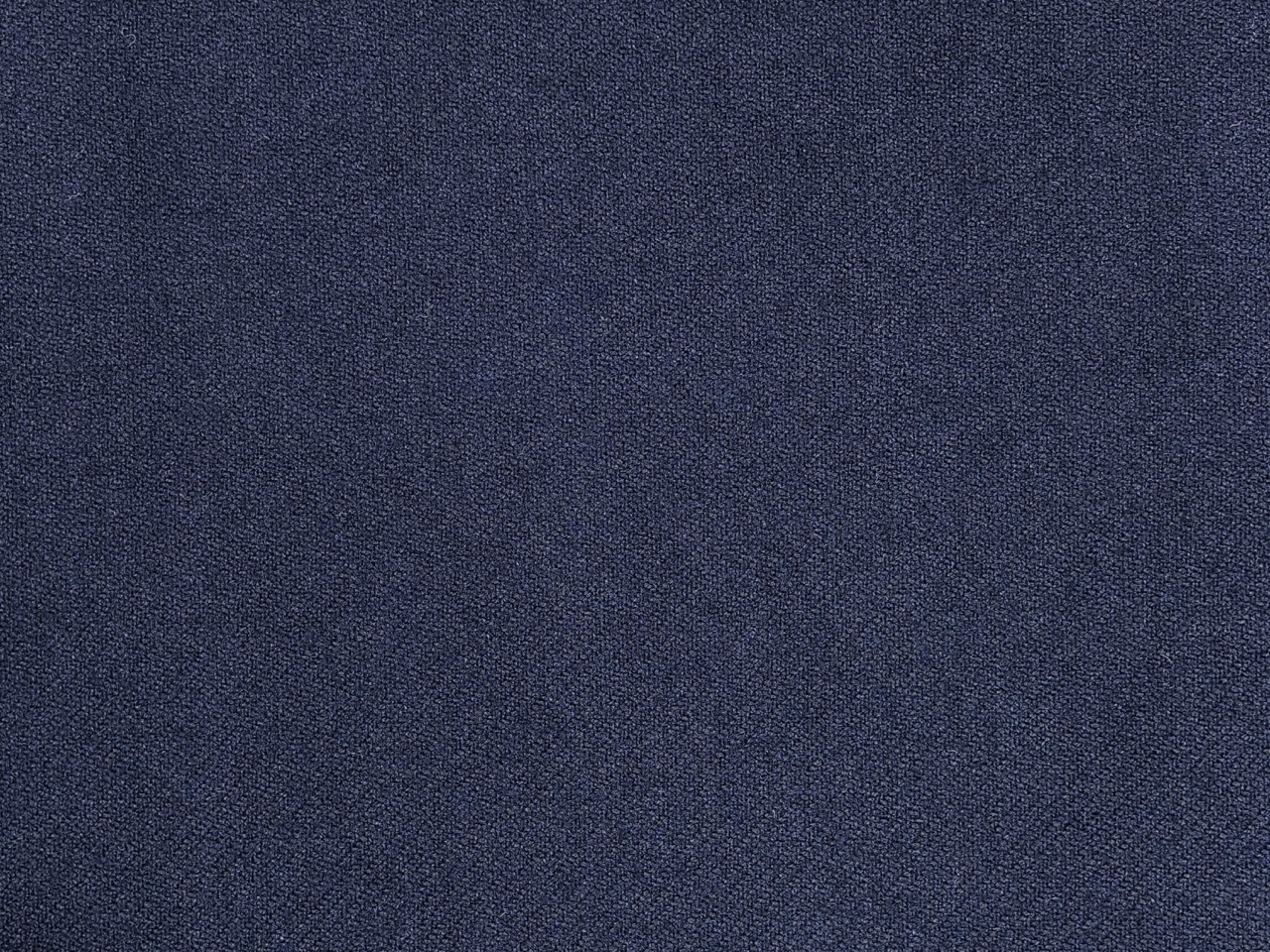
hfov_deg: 27.8
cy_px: 476
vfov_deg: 21.0
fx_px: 2568
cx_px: 635
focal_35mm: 70
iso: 941
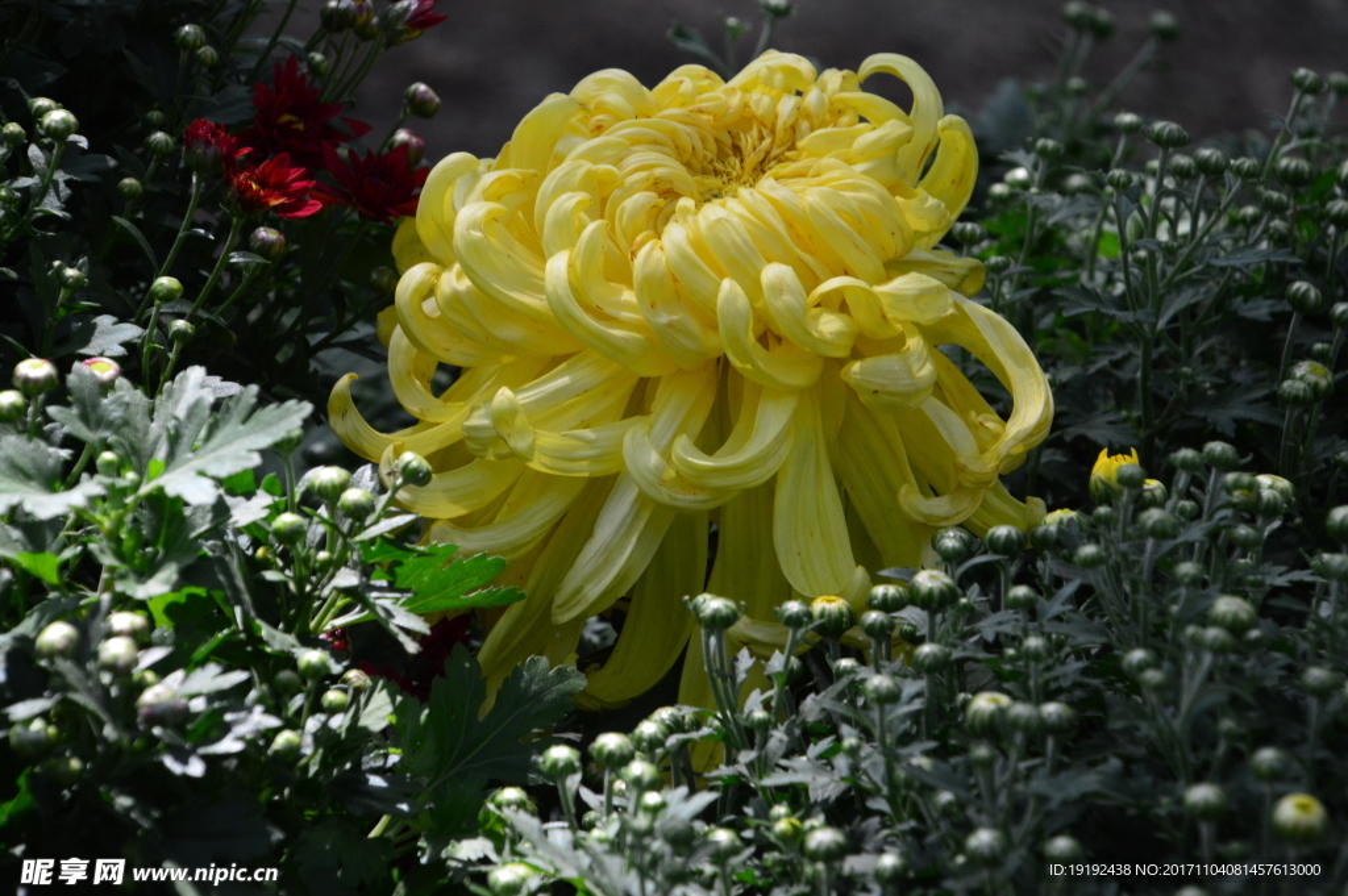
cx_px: 674
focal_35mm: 345
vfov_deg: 4.0
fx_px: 12908
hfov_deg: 6.0
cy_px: 448
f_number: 10
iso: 900
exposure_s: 1/250
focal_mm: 230
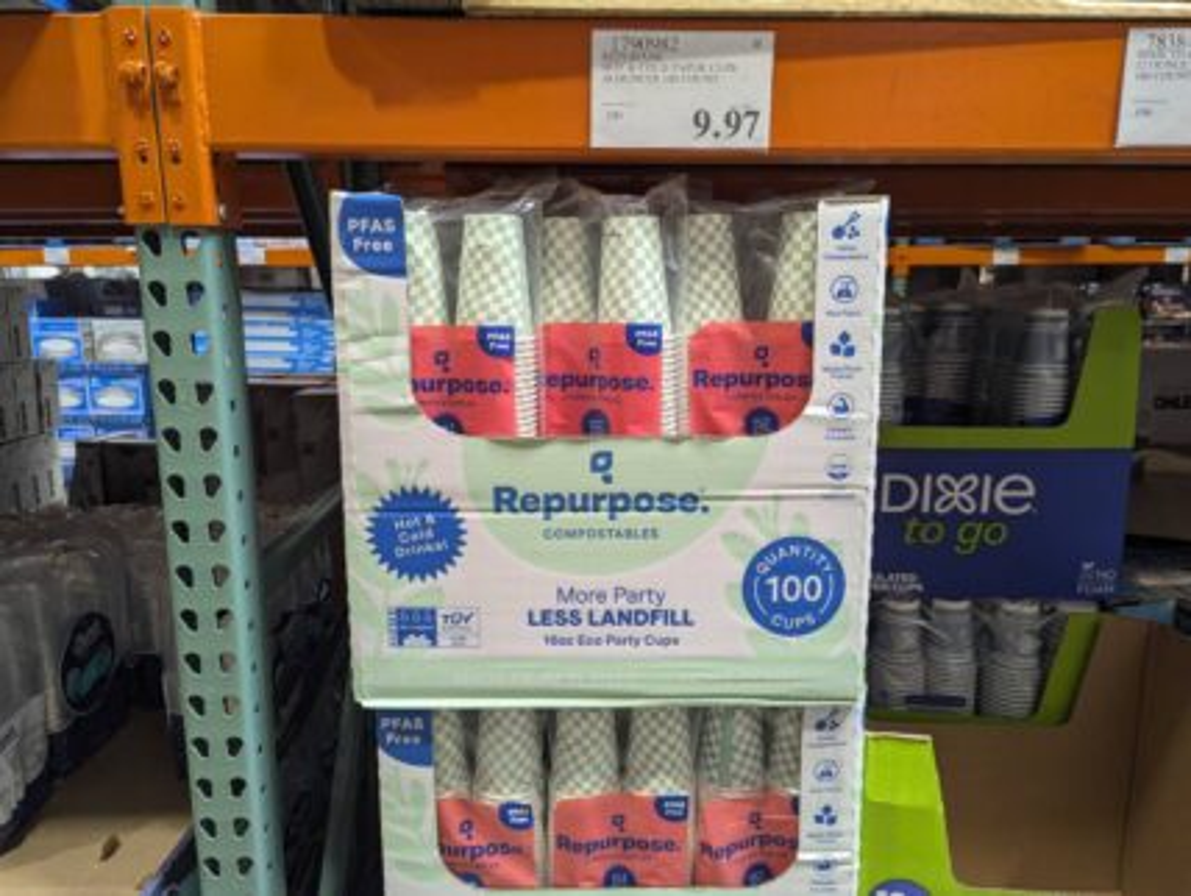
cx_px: 596
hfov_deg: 71.5
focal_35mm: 24
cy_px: 448
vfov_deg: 56.9
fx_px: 827
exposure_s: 1/111
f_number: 1.85
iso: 382
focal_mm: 6.81
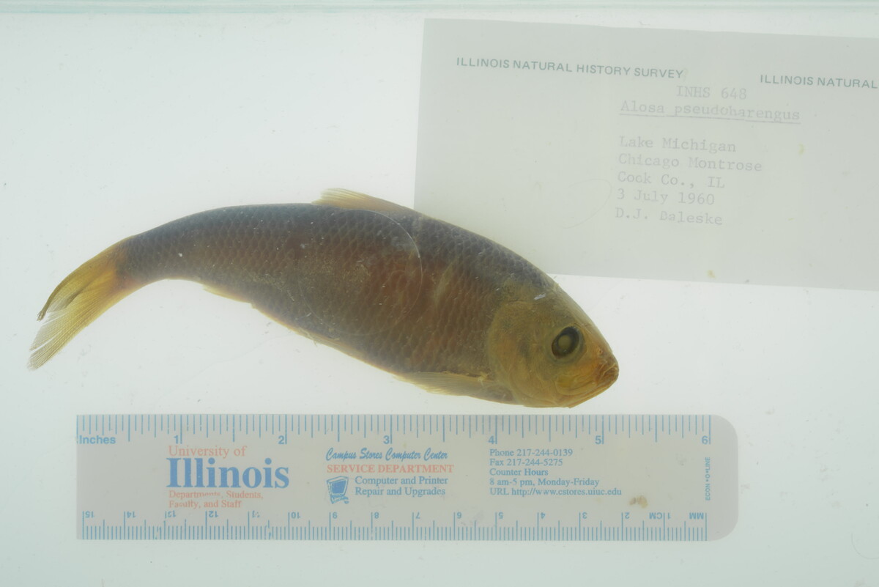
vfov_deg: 22.6
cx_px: 440
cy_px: 294
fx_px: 1465
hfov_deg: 33.4
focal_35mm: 60
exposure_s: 1/40
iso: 100
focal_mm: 60
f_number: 14
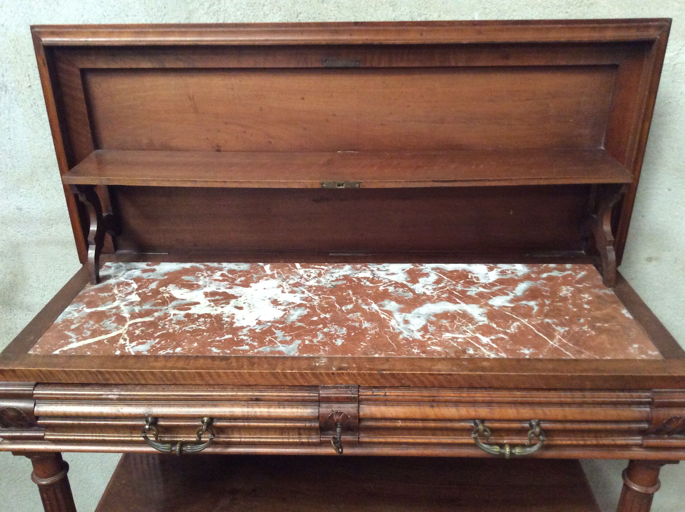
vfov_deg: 44.1
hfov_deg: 56.9
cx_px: 342
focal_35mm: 32
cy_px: 256
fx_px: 632
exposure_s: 1/25
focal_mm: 3.3
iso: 320
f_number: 2.4
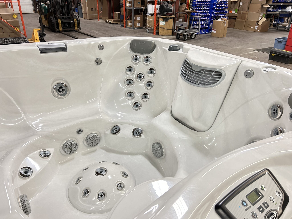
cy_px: 110
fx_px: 219
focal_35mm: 26
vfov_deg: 53.1
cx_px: 146
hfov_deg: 67.3
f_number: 1.5
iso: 320
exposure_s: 1/60
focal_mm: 5.7
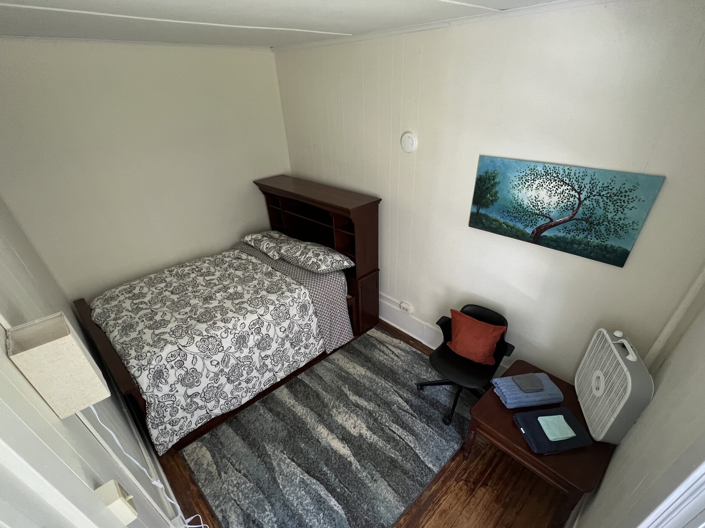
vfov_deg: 81.2
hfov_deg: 98.1
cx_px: 367
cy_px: 304
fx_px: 305
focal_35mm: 15
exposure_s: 1/60
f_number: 1.8
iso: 320
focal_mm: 1.57
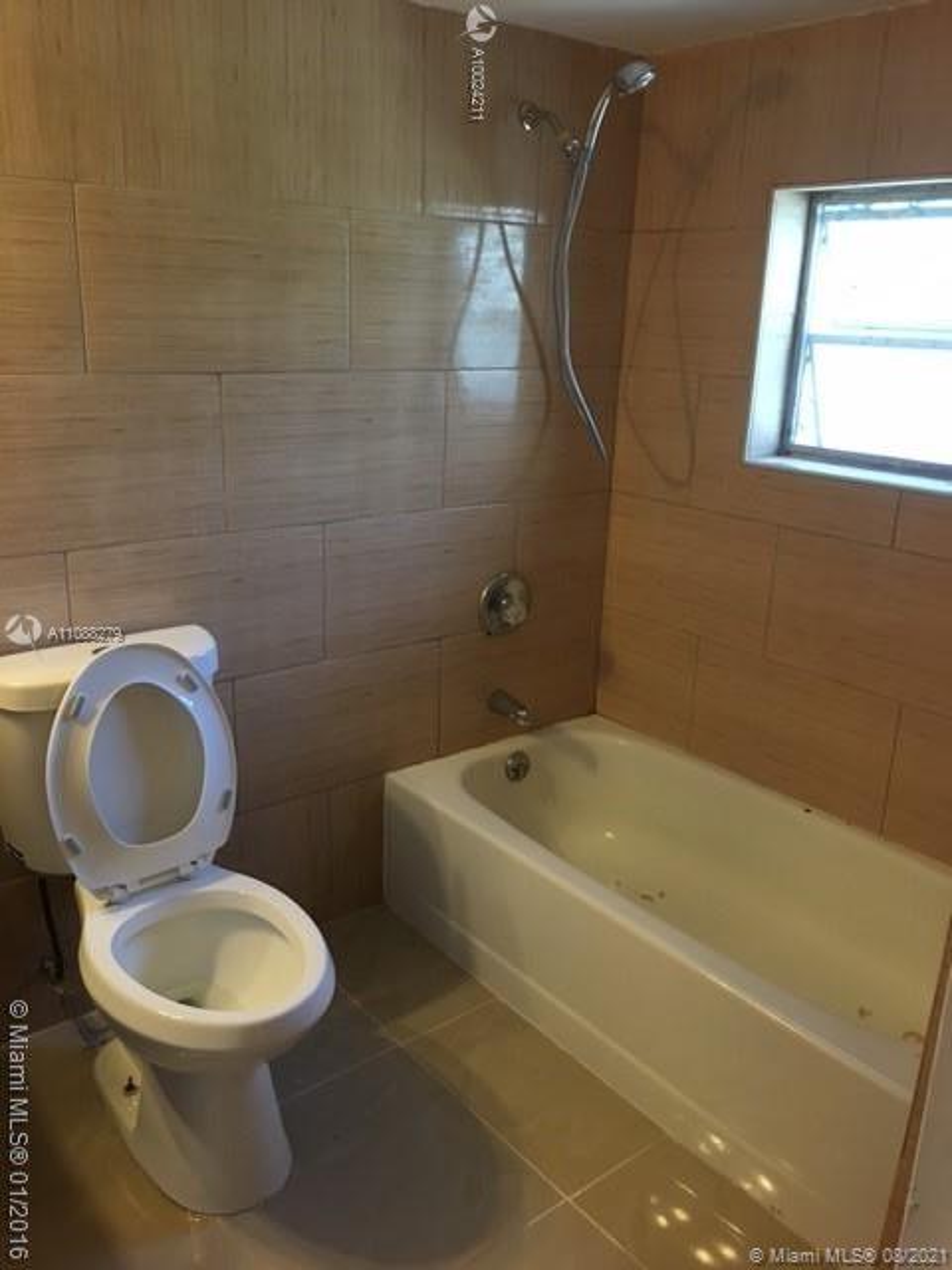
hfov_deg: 48.2
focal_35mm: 29
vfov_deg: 61.7
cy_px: 635
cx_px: 476
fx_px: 1063
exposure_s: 1/30
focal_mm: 4.15
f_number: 2.2
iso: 125
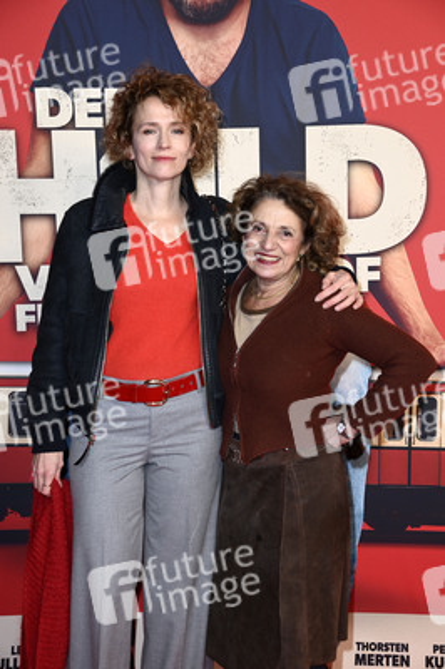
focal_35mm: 68
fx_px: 1263
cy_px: 334
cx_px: 222
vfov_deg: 29.7
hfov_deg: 20.0
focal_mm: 68
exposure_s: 1/200
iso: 640
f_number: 5.6
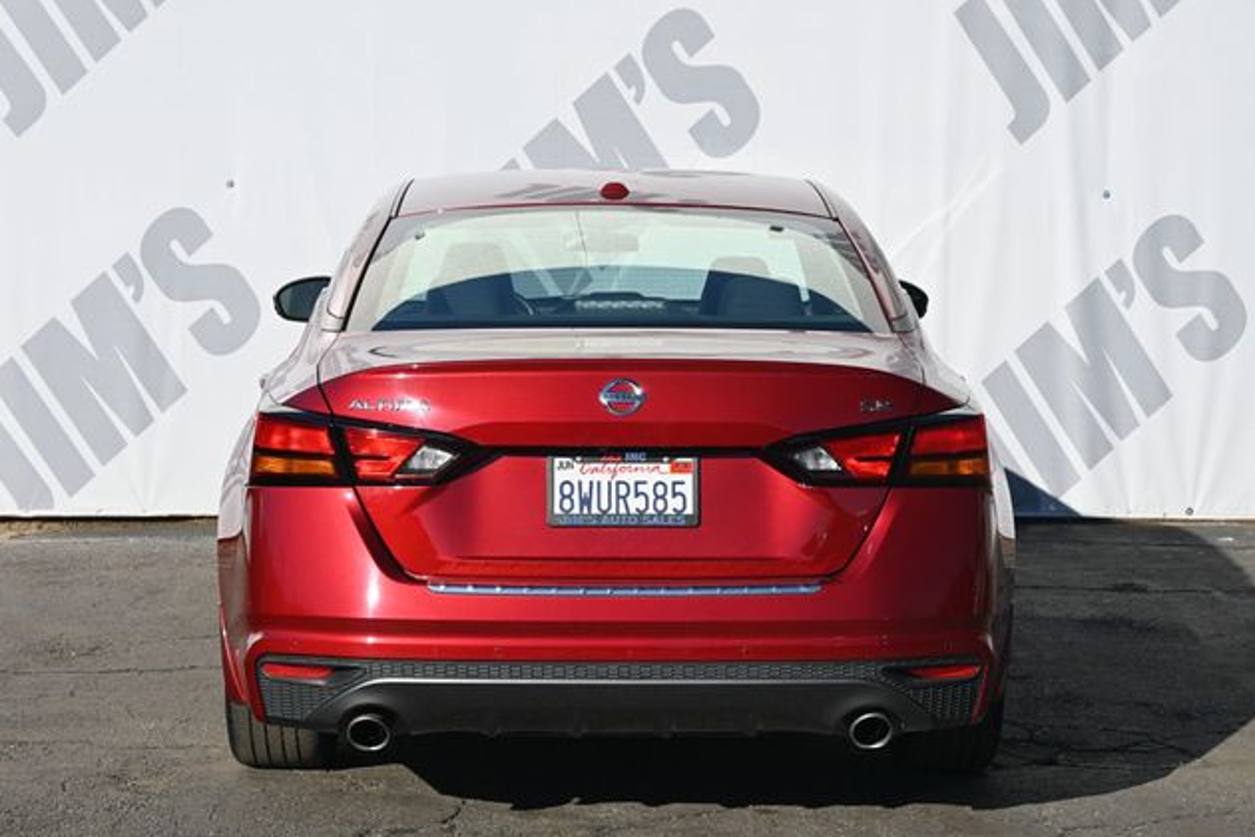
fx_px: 2545
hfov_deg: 27.7
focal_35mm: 73
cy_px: 418
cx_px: 622
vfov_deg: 18.7
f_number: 6
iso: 110
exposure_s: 1/250
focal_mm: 48
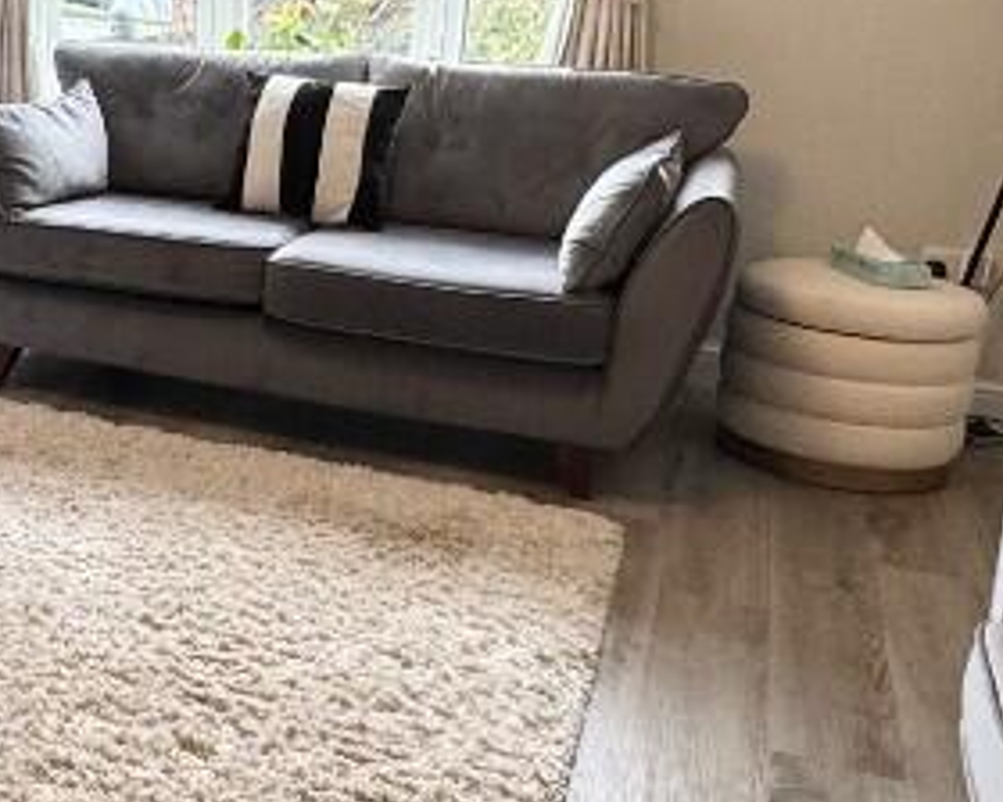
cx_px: 29
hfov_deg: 34.4
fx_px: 1484
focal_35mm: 50
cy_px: 261
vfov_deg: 30.0
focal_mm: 2.22
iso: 160
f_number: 2.2
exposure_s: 1/99
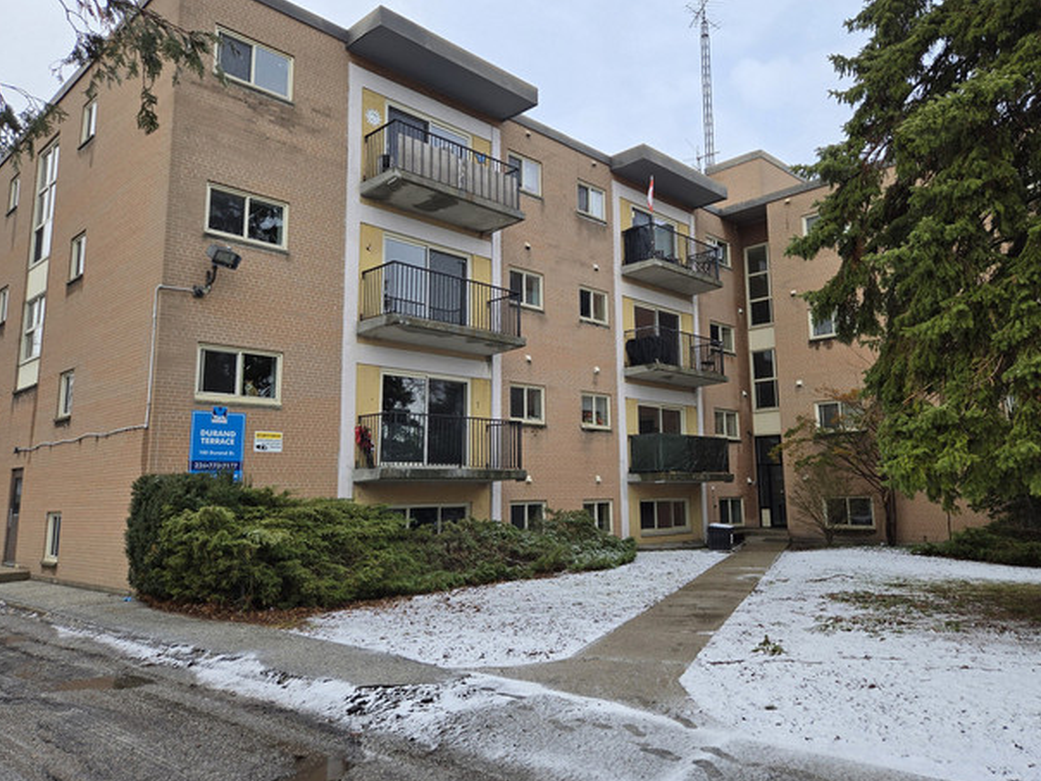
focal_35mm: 26
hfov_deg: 67.1
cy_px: 371
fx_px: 782
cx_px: 582
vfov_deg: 53.0
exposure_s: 1/715
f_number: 1.8
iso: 25
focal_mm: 5.4
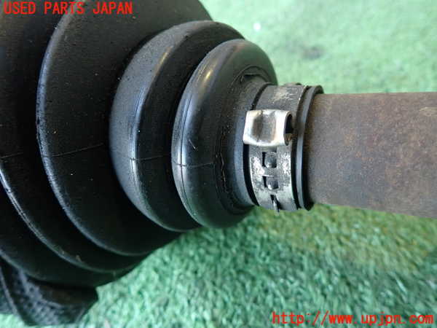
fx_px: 316
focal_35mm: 25
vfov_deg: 54.9
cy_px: 164
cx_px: 218
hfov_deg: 69.4
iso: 250
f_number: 2
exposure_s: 1/30
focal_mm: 4.5
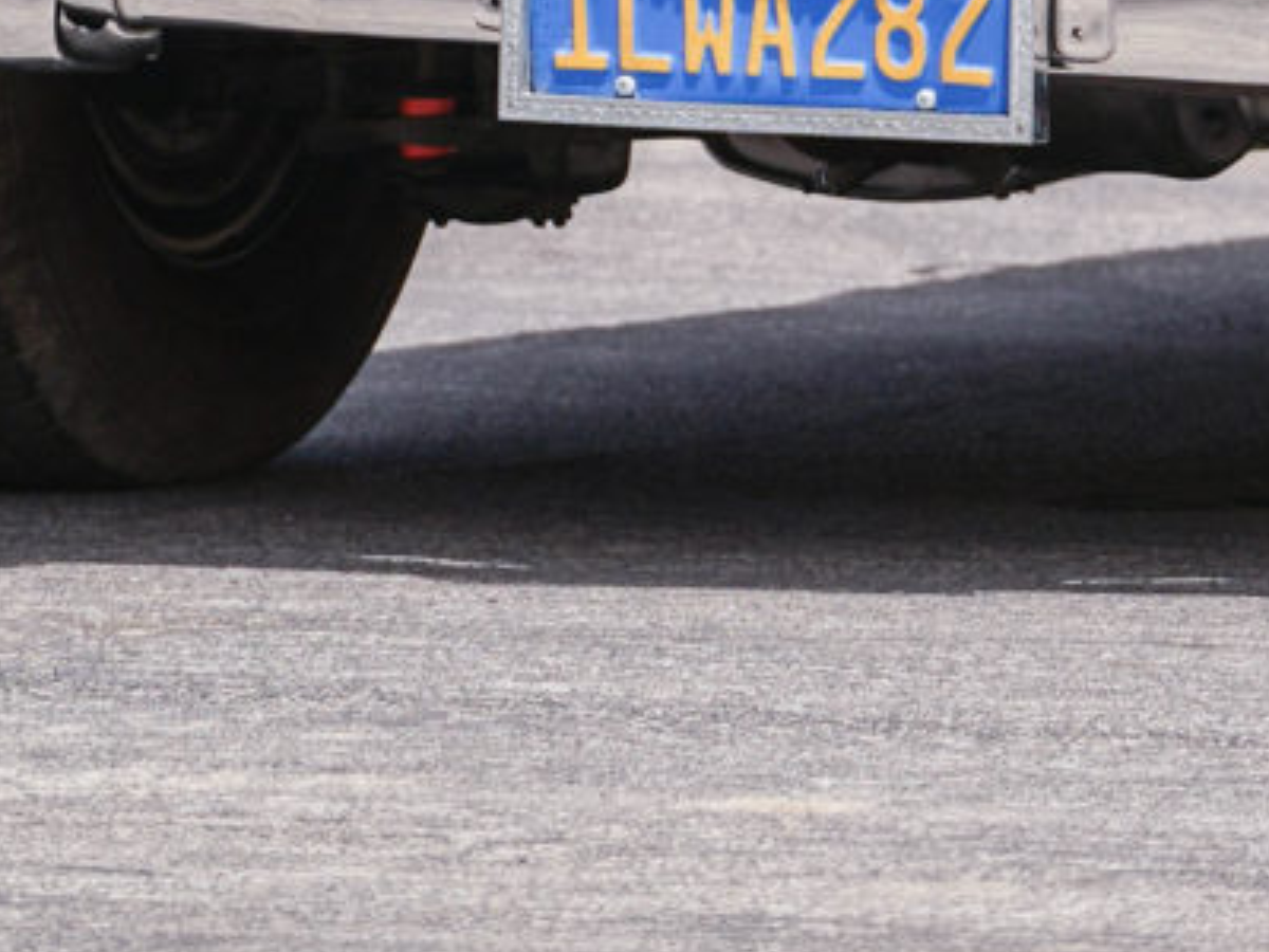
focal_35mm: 887
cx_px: 2224
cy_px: -830
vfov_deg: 1.7
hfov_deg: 2.2
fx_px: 32517
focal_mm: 180
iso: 100
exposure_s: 1/125
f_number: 6.3
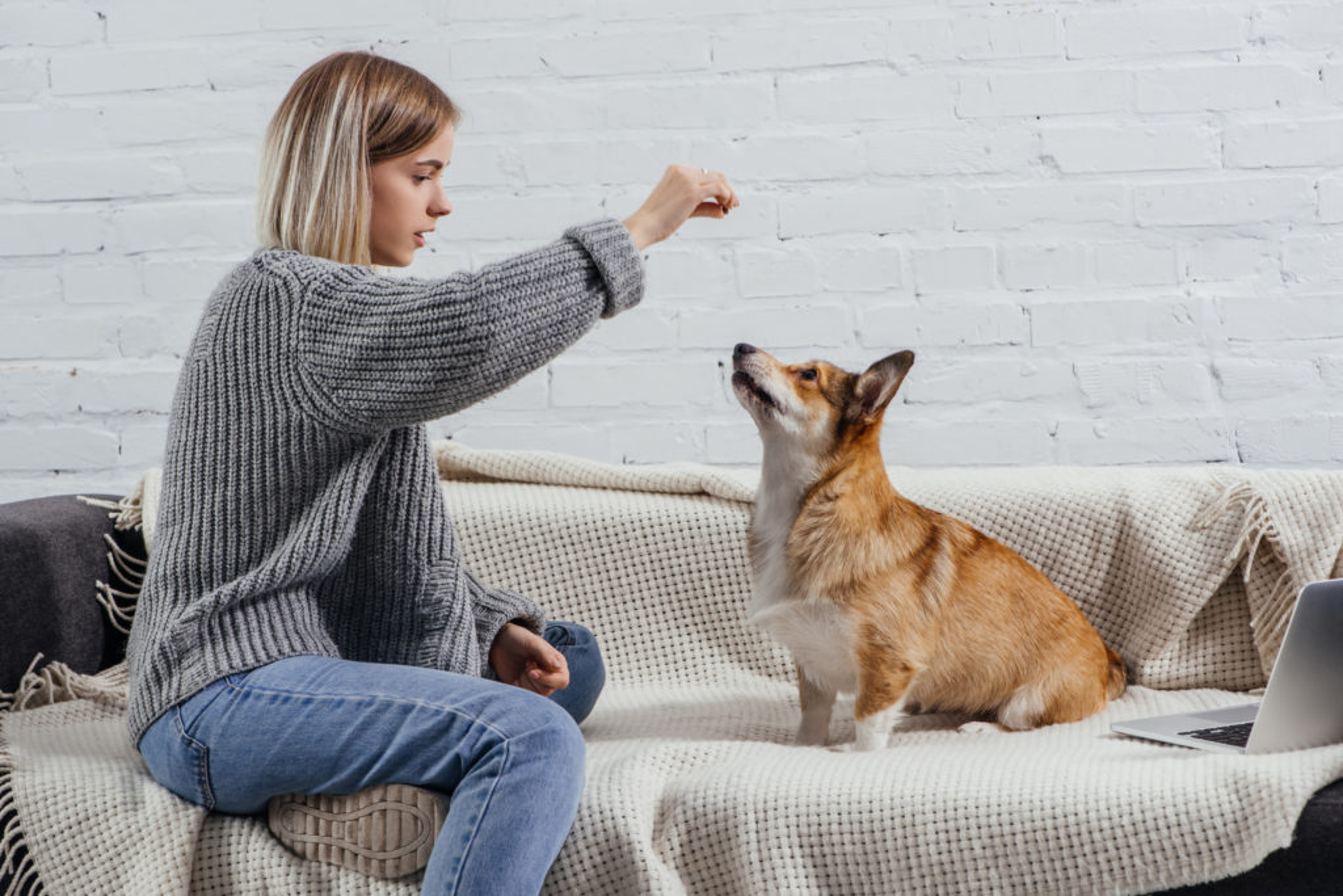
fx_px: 3917
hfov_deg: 19.5
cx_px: 672
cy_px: 448
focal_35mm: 105
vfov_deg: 13.0
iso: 200
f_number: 9
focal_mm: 105
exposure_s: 1/160
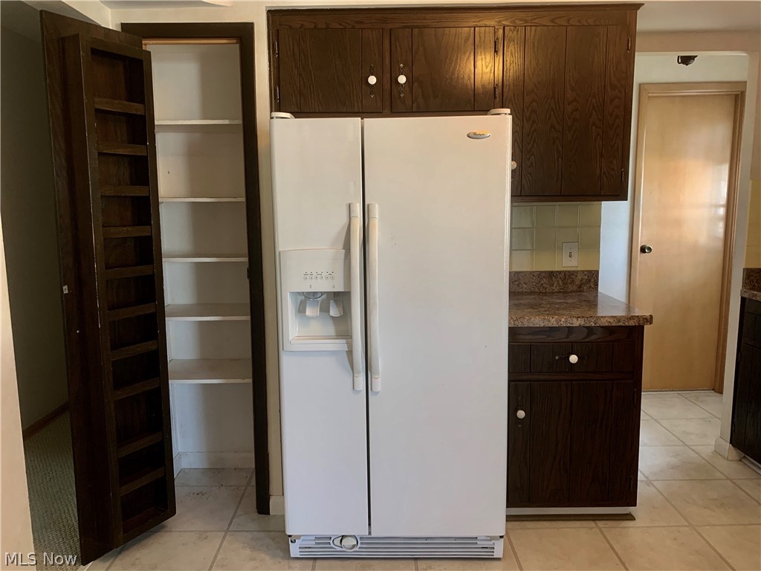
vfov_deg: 53.1
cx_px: 380
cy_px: 286
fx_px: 572
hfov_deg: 67.3
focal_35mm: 26
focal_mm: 4.25
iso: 100
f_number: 1.8
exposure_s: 1/60
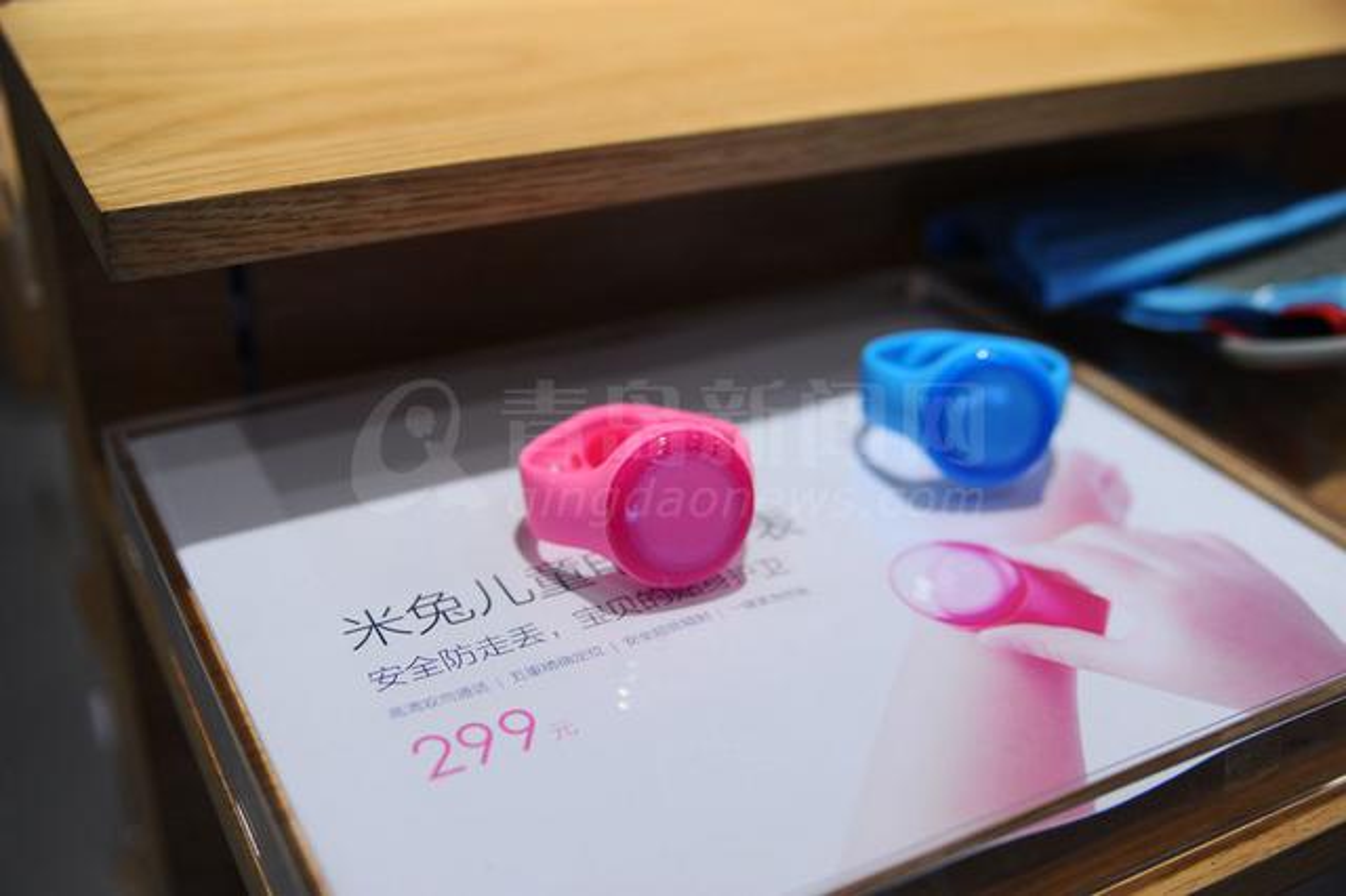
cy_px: 448
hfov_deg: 44.5
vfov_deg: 30.5
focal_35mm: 44
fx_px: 1644
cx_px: 673
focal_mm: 44
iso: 500
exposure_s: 1/400
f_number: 2.8
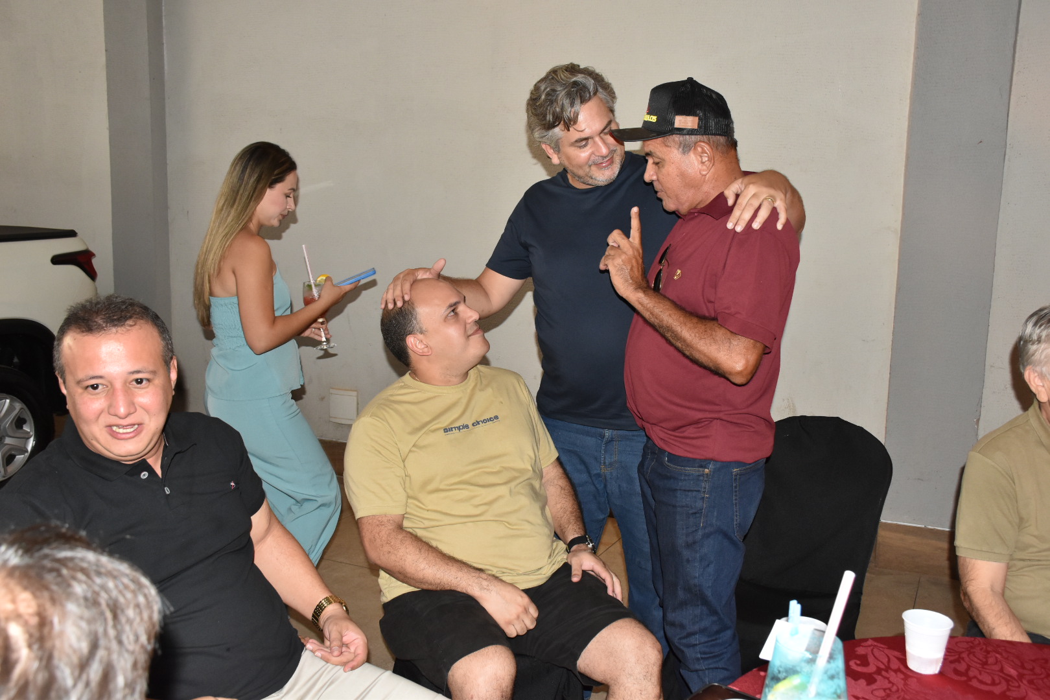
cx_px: 525
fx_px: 962
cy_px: 350
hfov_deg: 57.2
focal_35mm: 33
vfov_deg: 40.0
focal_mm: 22
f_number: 6.3
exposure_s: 1/100
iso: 1250
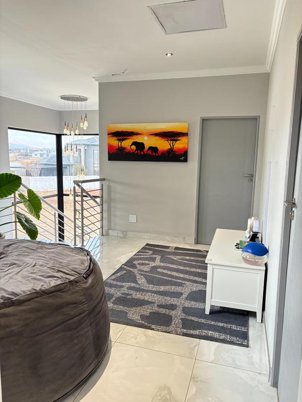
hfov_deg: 53.1
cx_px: 151
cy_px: 201
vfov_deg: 67.3
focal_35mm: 26
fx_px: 302
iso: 200
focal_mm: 5.96
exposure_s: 1/60
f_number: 1.6
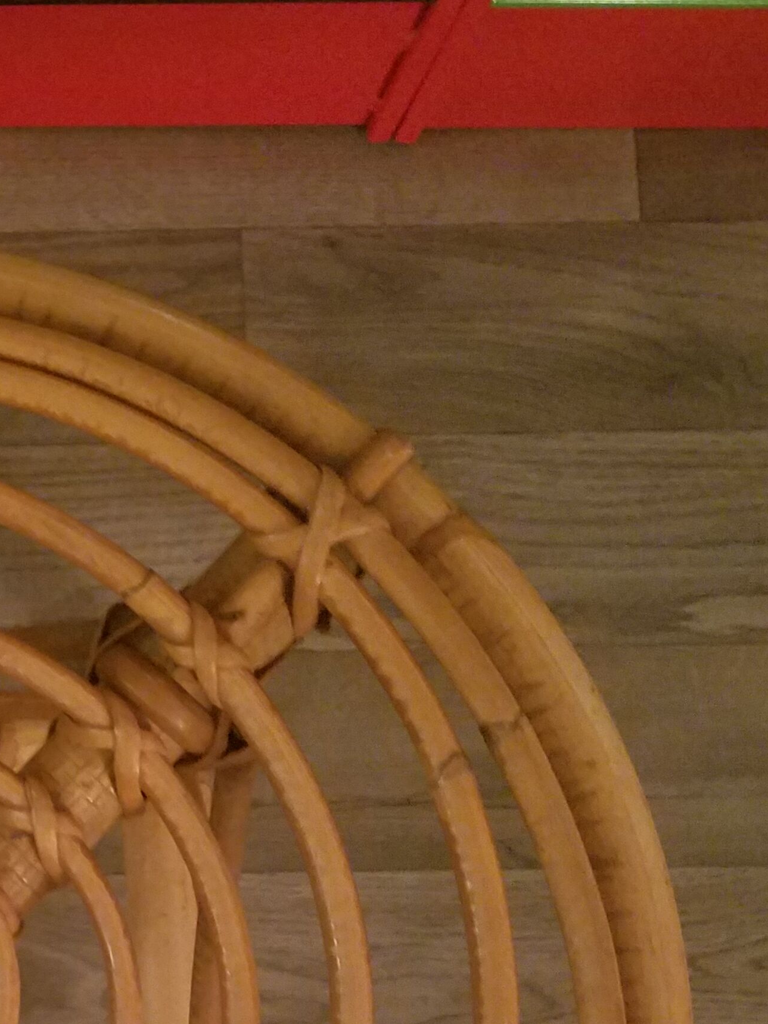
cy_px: 936
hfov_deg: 22.4
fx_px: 1805
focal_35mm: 61
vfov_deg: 30.2
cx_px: -123
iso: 500
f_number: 1.7
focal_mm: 4.2
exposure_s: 1/10
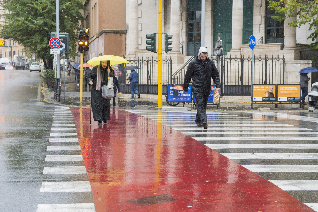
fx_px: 486
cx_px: 159
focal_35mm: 55
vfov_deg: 24.6
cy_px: 106
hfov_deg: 36.2
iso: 1600
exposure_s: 1/500
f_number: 5
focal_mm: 55
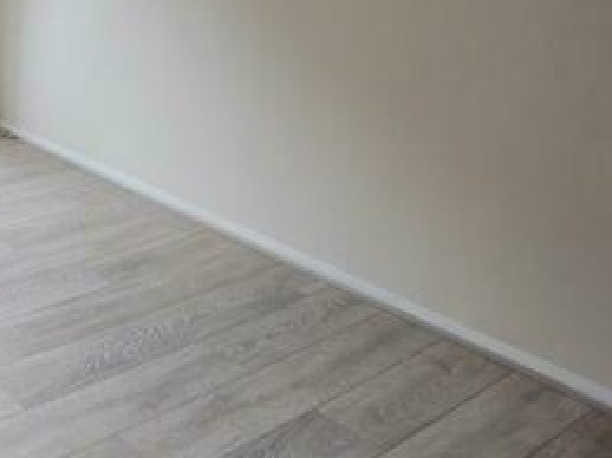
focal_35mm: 39
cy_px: 45
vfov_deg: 34.7
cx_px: -147
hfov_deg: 35.7
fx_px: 689
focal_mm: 10
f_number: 5
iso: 400
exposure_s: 1/100
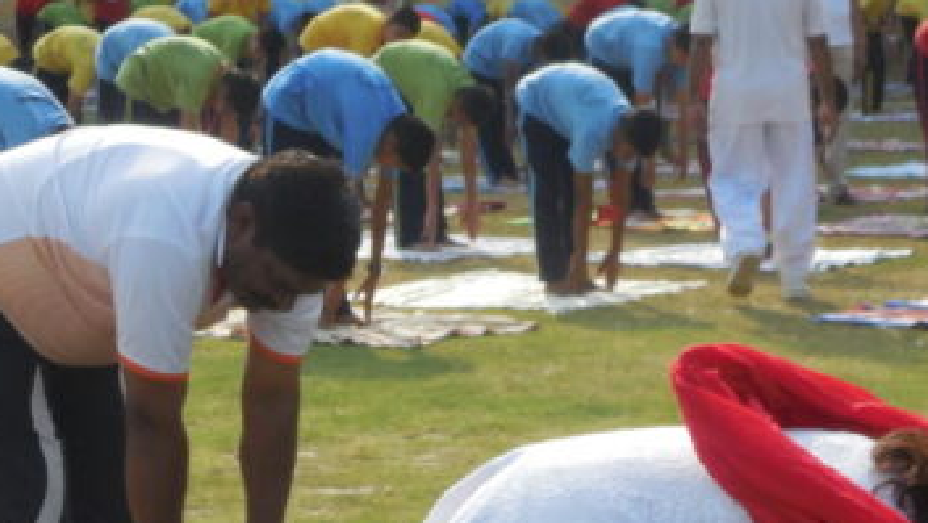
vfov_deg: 7.6
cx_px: 444
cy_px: 436
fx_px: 3939
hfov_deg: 13.4
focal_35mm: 160
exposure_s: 1/500
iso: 125
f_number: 4.6
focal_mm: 14.5
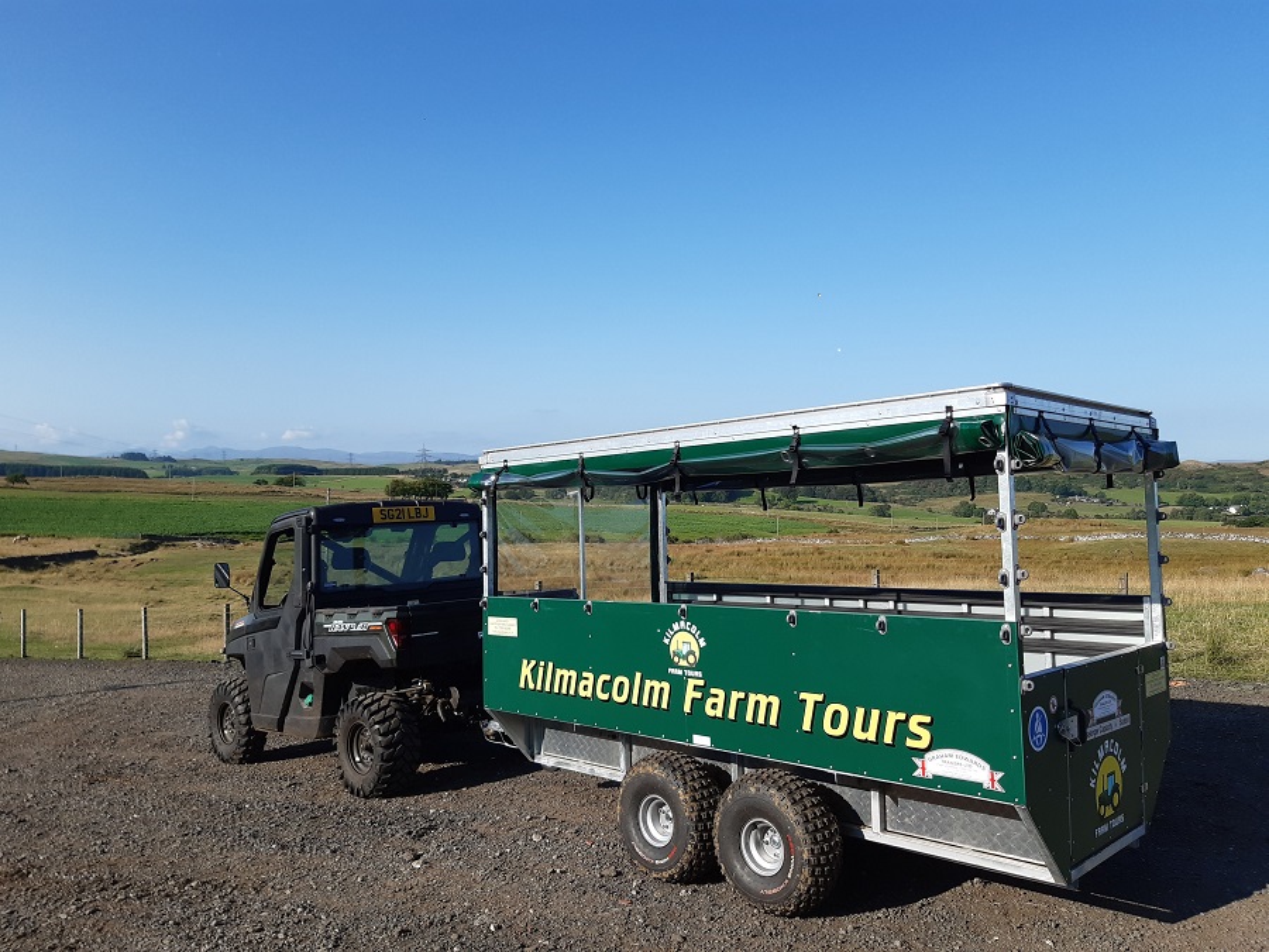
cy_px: 476
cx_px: 634
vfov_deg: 53.1
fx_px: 953
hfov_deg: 67.3
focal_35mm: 26
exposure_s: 1/1656
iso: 40
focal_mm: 3.92
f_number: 1.7
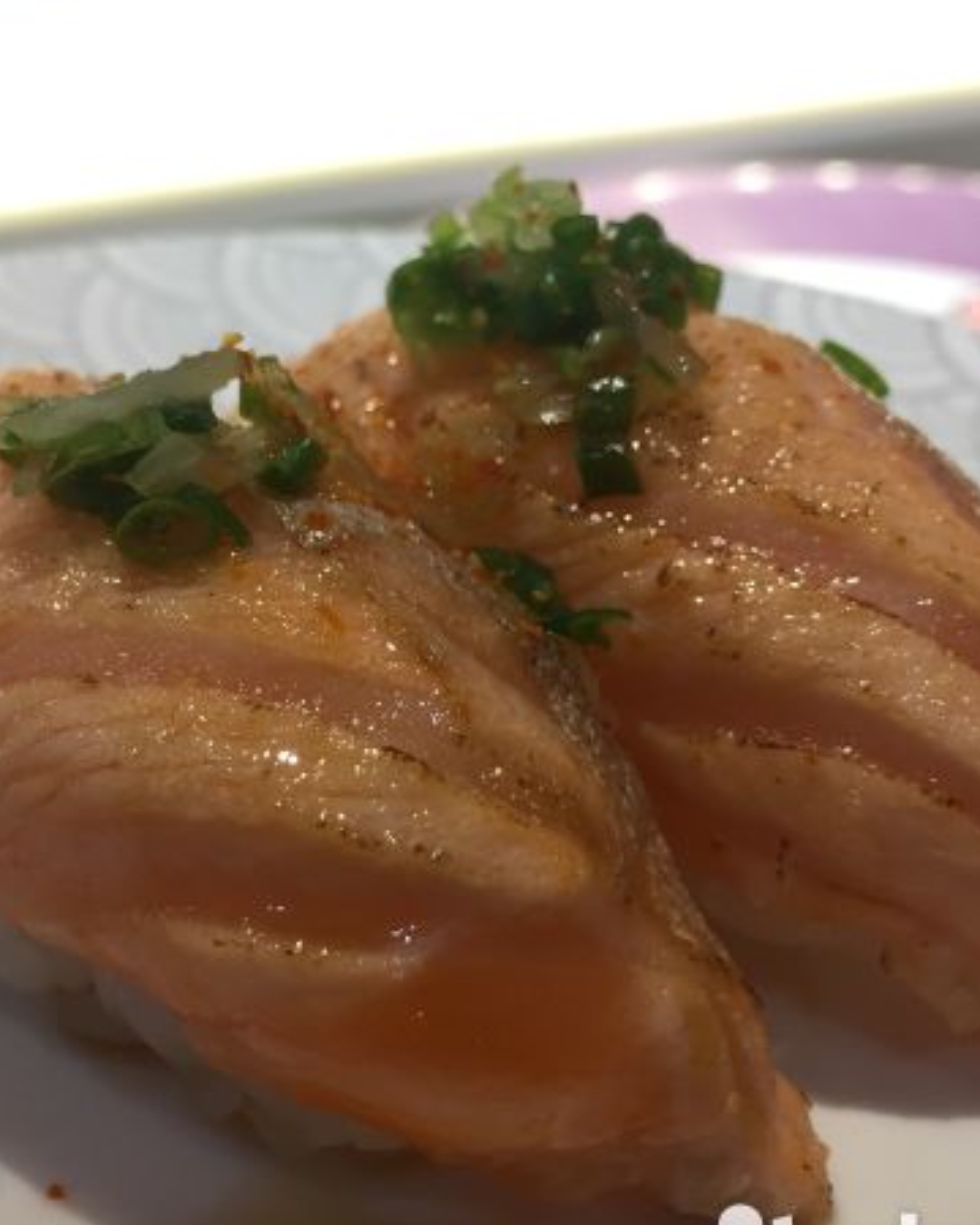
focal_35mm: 44
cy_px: 696
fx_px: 1595
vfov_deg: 41.9
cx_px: 422
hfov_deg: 34.1
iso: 32
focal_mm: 4.15
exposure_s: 1/33
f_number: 2.2
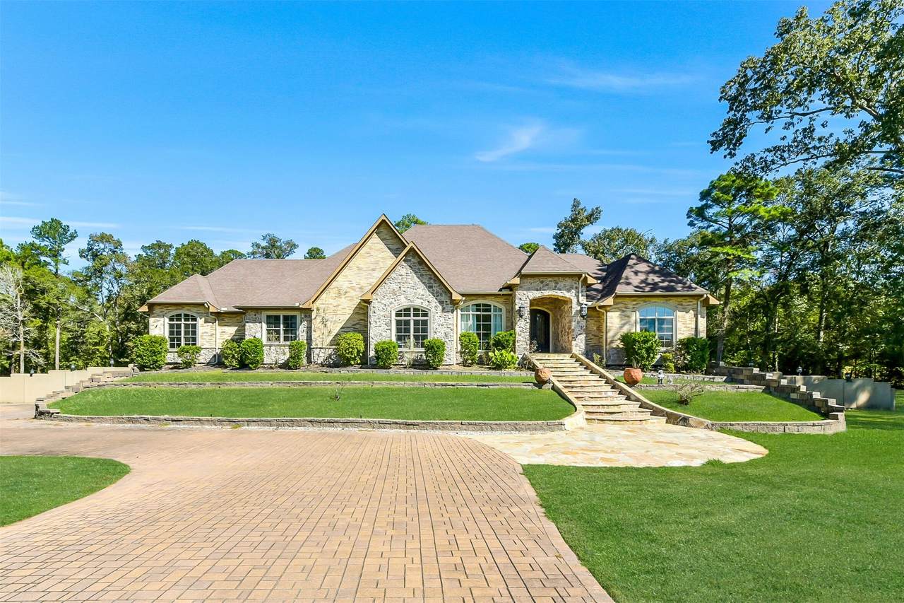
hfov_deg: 104.3
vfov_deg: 81.2
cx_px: 452
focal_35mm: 14
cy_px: 302
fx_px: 351
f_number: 11
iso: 400
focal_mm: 14
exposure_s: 1/500
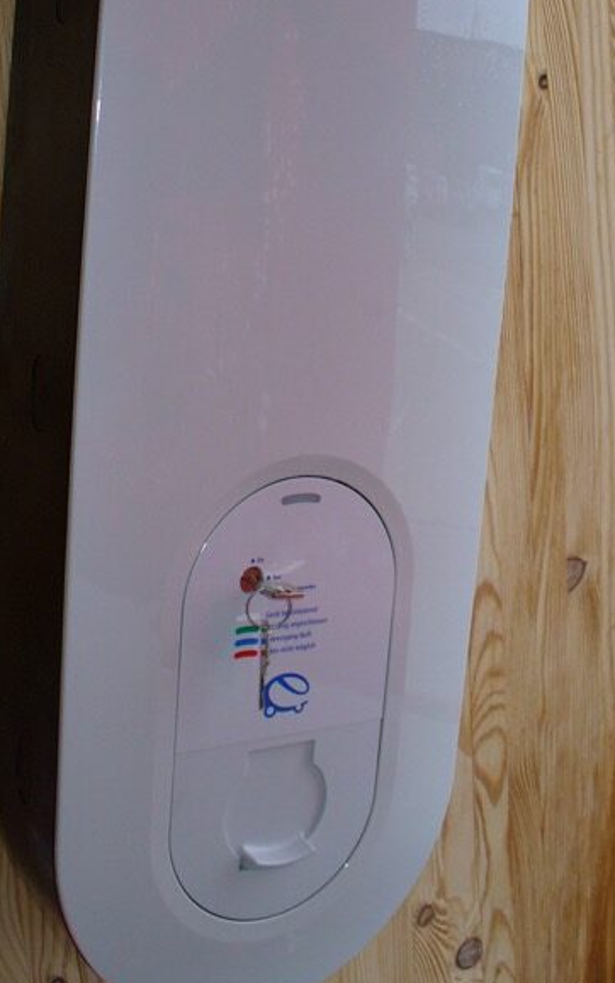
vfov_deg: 38.6
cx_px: 323
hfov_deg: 24.9
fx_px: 1394
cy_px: 368
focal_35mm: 52
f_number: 2.8
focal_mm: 6.1
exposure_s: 1/60
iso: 100
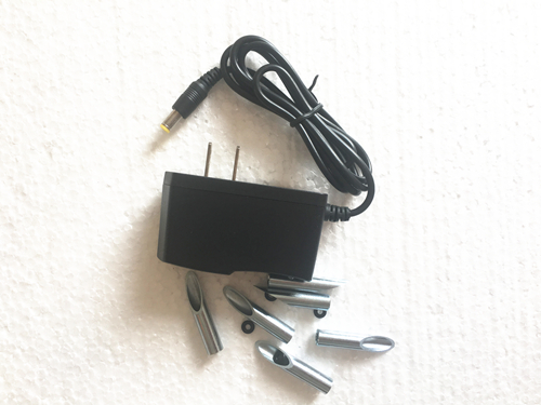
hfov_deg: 61.7
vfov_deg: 48.2
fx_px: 453
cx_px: 270
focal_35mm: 29
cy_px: 202
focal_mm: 4.15
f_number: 2.2
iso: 32
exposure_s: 1/100
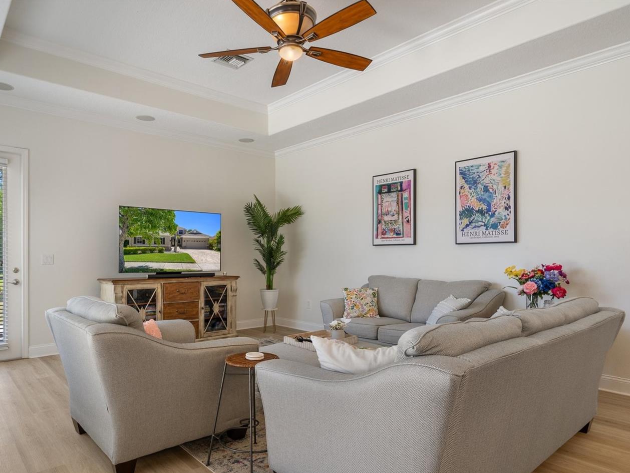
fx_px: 400
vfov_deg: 60.9
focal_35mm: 22
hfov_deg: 76.1
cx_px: 280
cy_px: 266
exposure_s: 1
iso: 320
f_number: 8
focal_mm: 18
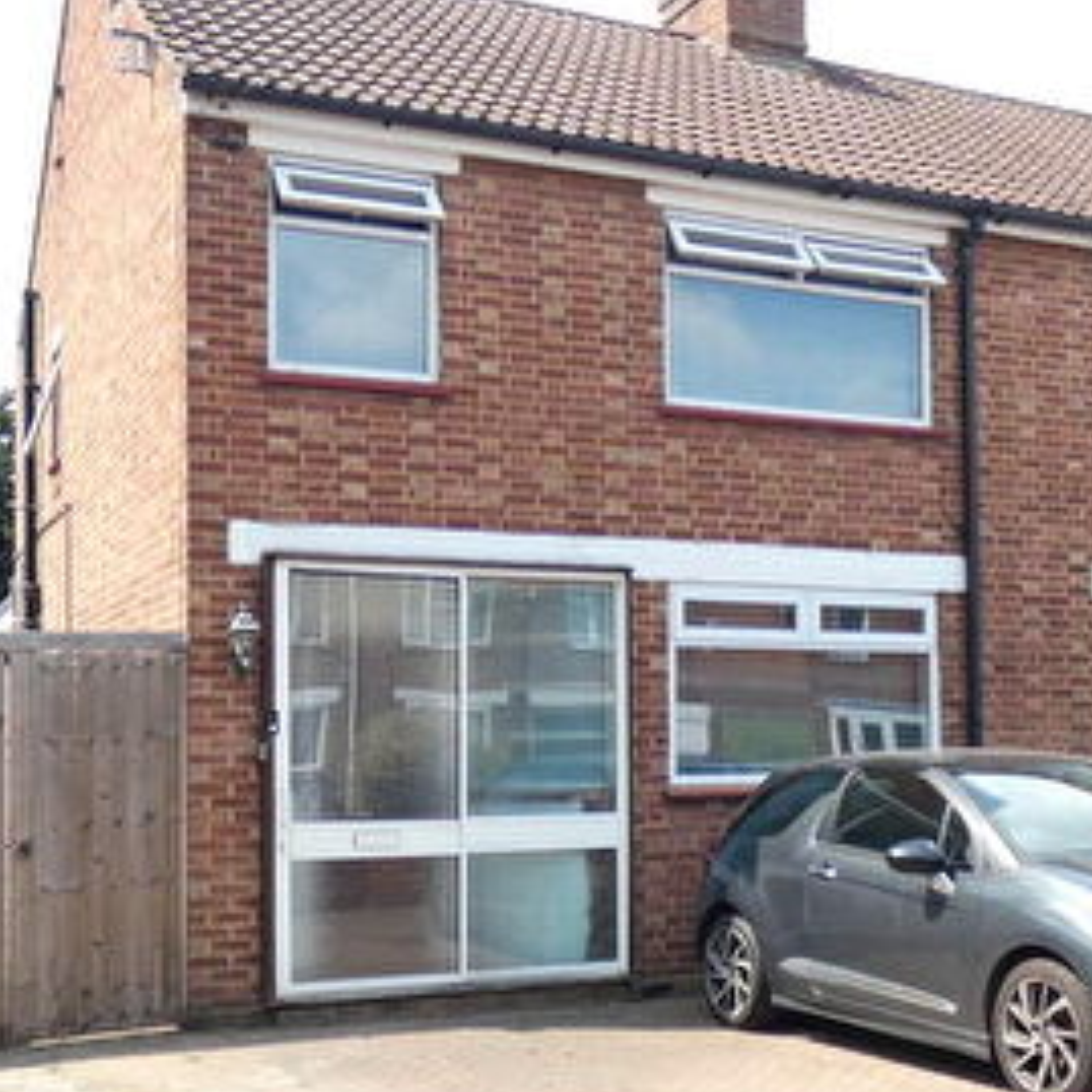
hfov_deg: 36.8
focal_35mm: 46
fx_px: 1642
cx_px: 601
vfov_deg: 36.5
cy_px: 692
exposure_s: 1/400
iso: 80
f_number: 2.8
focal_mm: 3.6
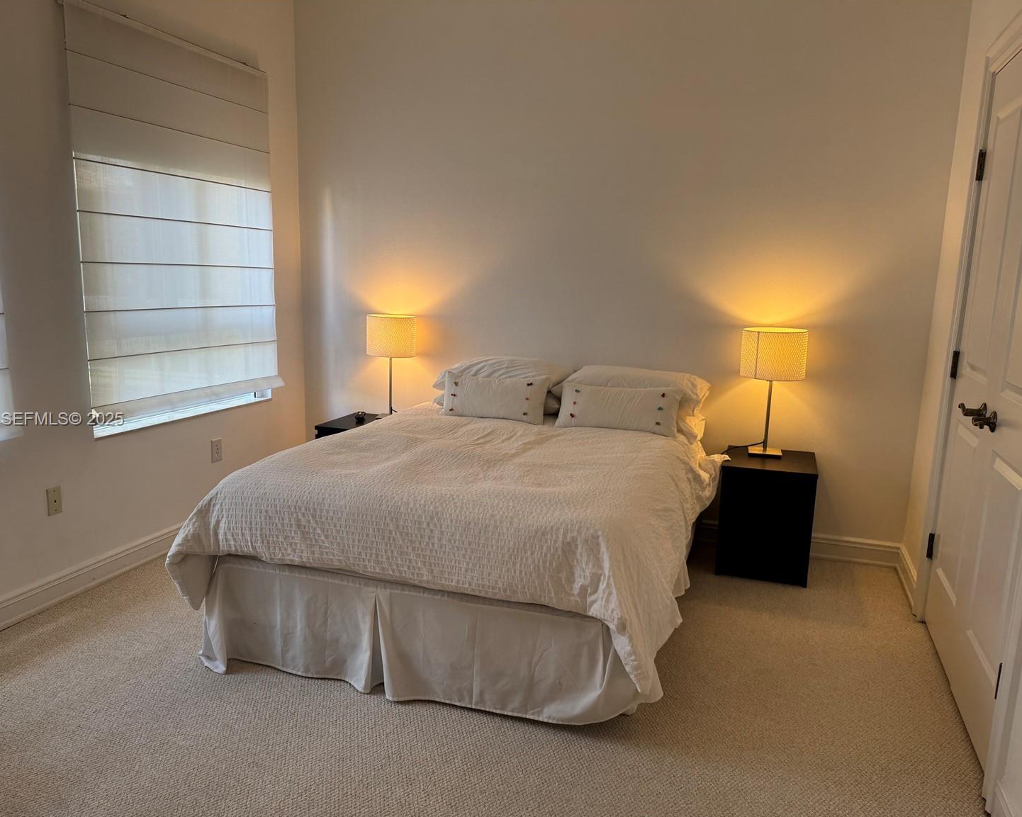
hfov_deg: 65.9
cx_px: 470
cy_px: 420
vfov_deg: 54.9
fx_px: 786
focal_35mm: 26
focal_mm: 6.76
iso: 100
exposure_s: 1/120
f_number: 1.78
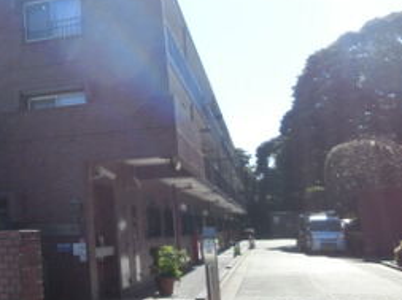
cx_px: -64
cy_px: 130
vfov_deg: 25.6
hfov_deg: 29.7
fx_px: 661
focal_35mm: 57
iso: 80
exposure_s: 1/640
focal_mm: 4.24
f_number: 3
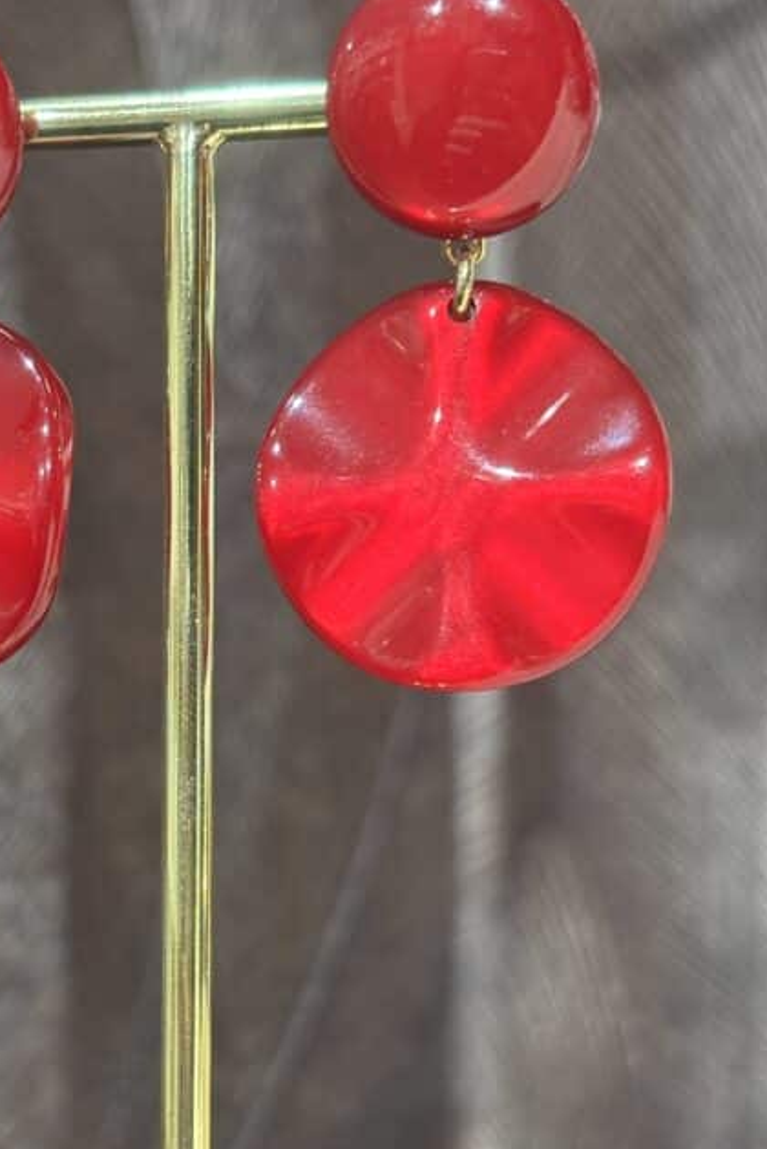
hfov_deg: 15.5
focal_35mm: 88
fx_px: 2809
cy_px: 758
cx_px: 161
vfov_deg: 23.0
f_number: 1.6
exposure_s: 1/50
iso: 100
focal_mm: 5.96
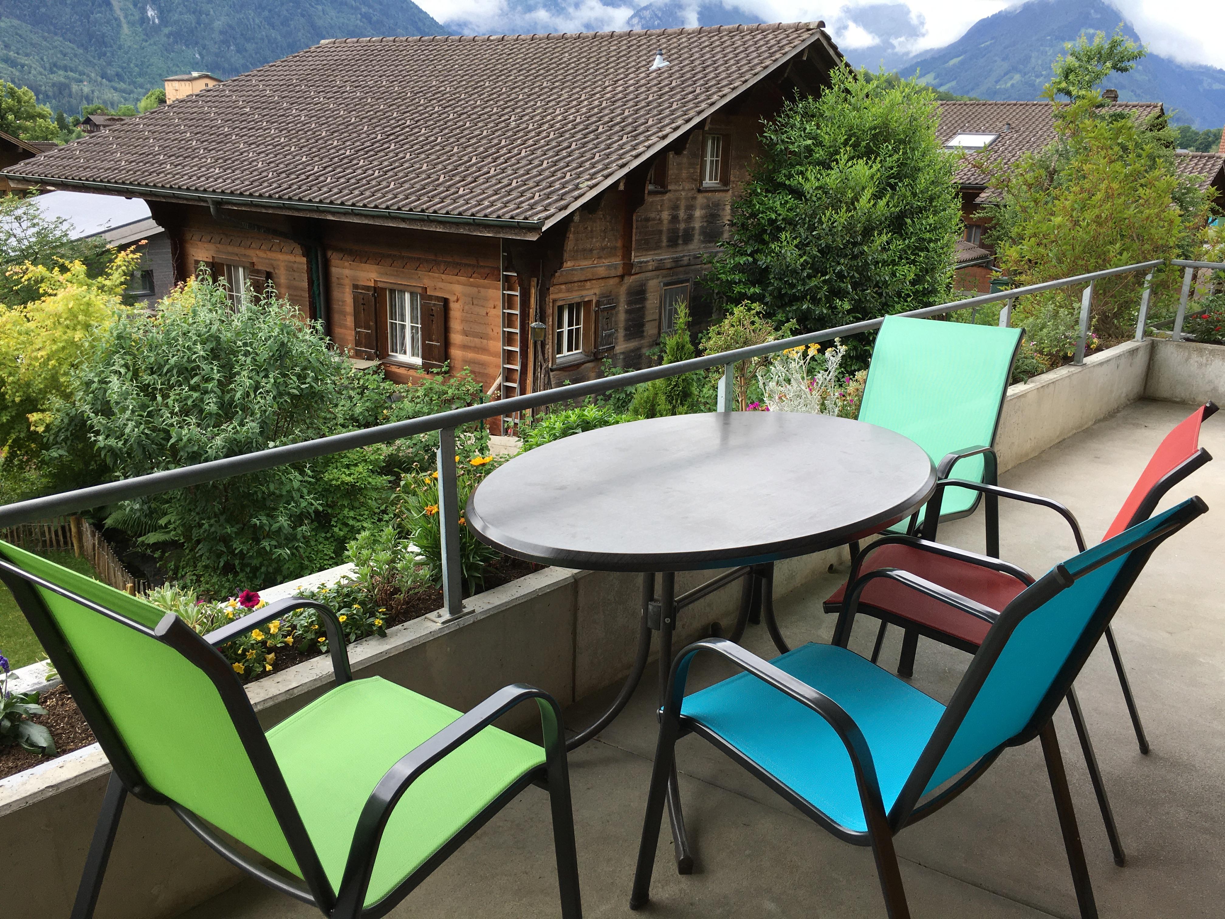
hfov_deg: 61.7
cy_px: 460
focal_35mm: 29
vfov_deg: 48.2
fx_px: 1026
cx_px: 612
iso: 25
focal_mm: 4.15
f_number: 2.2
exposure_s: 1/334
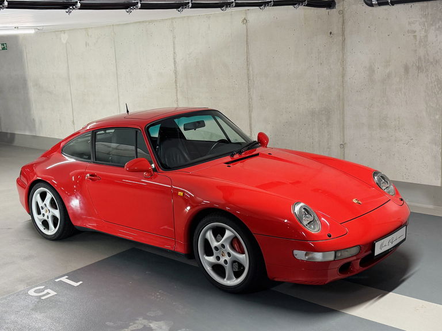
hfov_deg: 71.6
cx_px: 221
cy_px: 166
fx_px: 306
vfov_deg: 56.8
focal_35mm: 24
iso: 200
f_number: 1.78
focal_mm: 6.76
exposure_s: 1/100
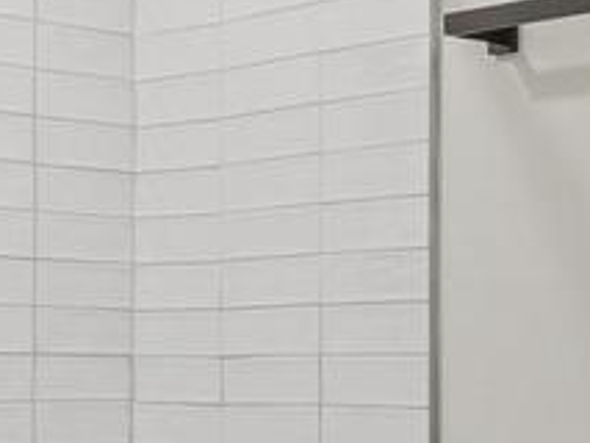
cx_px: 1604
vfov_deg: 16.0
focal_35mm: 91
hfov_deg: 12.8
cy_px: 424
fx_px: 1552
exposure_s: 1/320
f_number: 11
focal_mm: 14
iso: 400
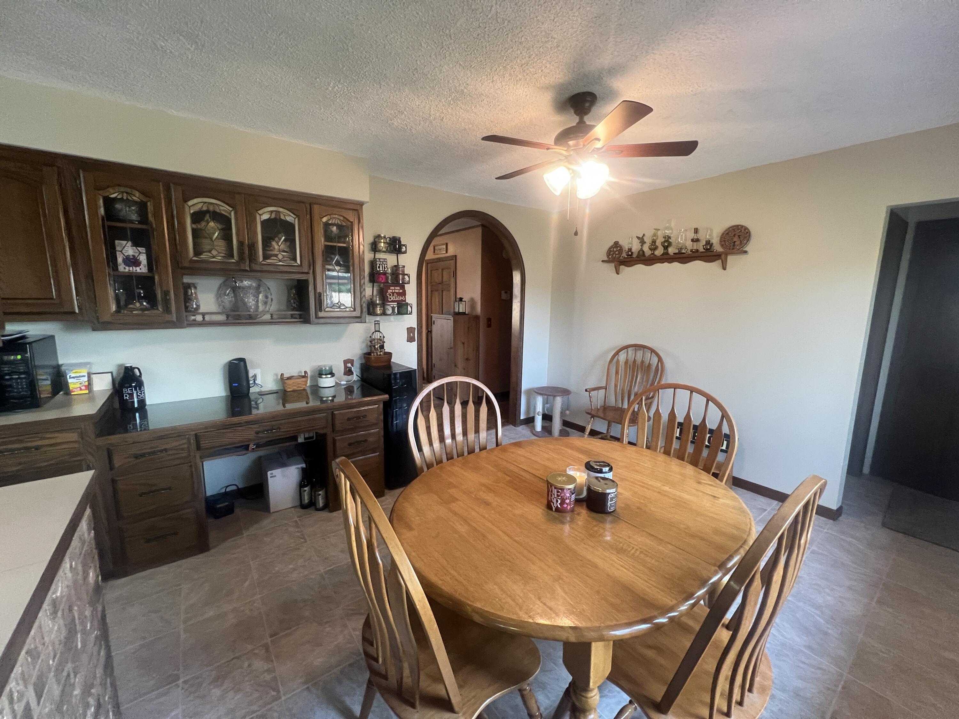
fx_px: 360
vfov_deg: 89.9
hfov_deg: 106.2
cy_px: 360
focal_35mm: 13
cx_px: 480
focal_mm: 1.57
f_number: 1.8
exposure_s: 1/60
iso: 400
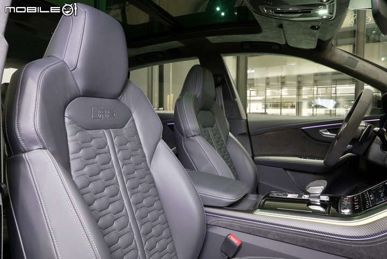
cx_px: 194
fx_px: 258
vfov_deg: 53.2
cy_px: 130
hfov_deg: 73.7
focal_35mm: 24
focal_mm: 24
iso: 100
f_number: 16
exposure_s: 10
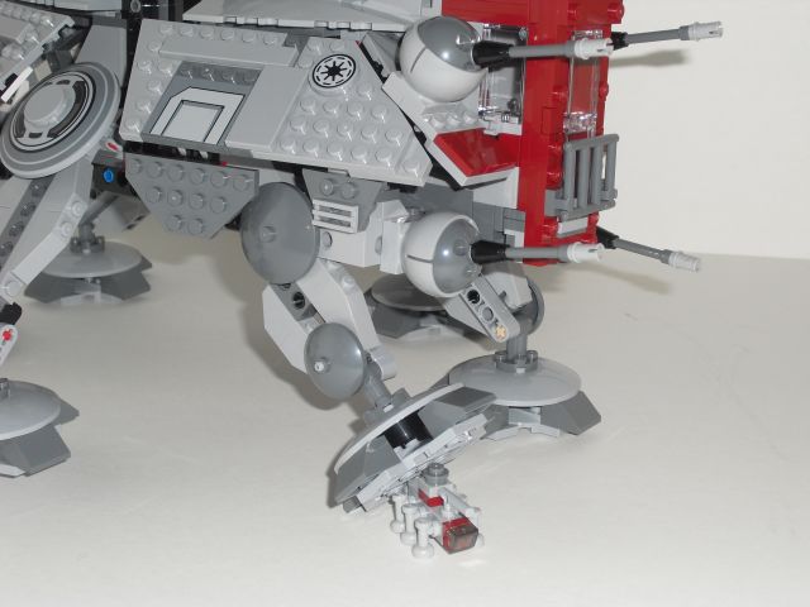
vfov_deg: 23.3
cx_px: 405
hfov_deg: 30.7
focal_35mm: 63
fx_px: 1474
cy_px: 304
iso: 100
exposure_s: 1/60
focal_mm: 11.2
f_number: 4.2
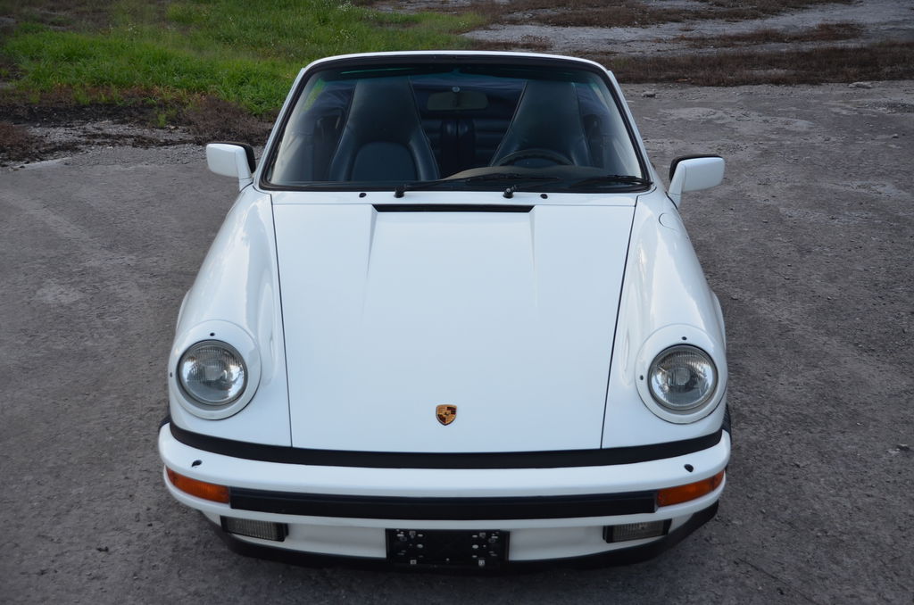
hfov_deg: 37.9
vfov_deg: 25.6
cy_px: 302
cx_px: 457
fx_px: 1330
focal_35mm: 52
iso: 400
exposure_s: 1/80
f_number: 4.5
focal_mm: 35
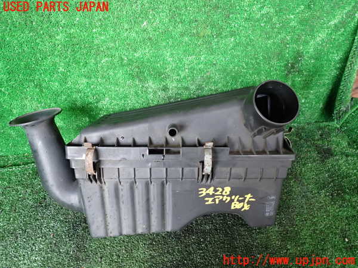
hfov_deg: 69.4
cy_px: 134
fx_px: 259
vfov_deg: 54.9
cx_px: 179
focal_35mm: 25
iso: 320
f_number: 2
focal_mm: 4.5
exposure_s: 1/30
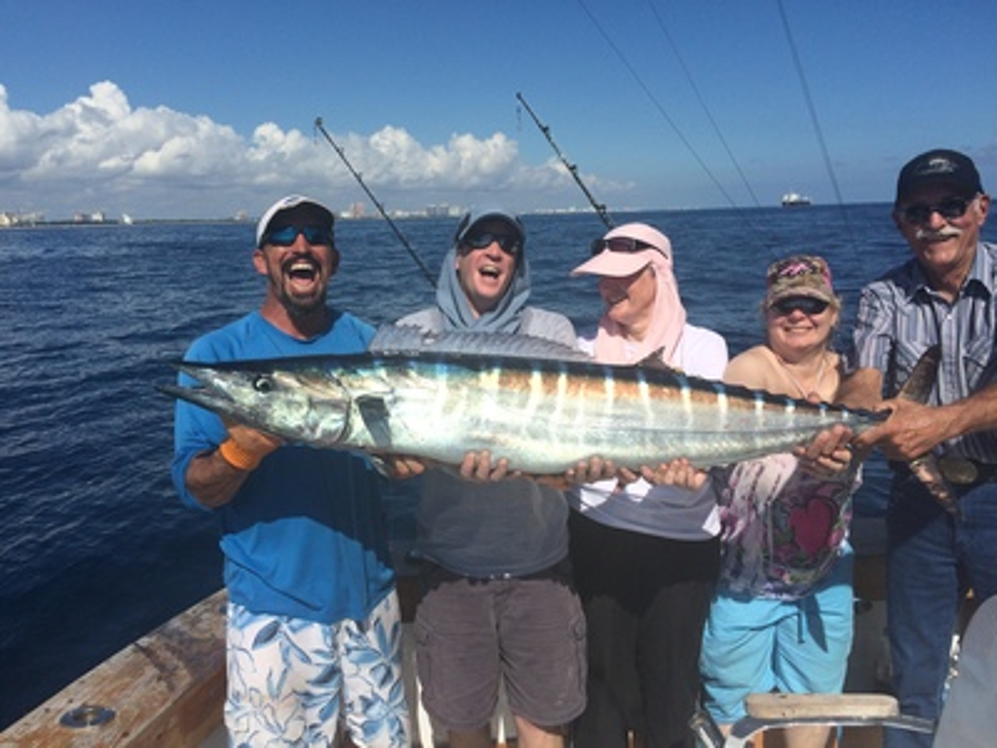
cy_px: 374
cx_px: 498
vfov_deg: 48.2
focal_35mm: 29
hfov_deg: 61.7
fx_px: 835
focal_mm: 4.15
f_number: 2.2
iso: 32
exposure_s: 1/4566
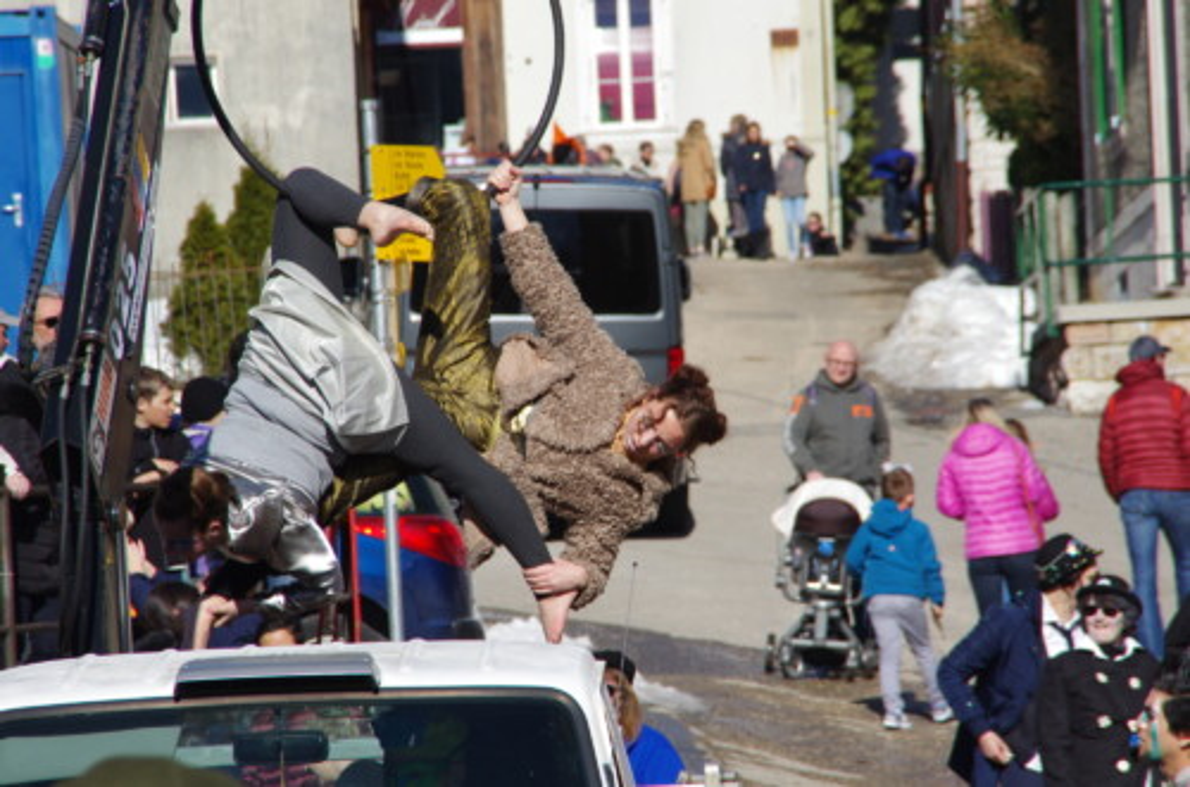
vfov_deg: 4.6
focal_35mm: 300
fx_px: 9895
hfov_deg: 6.9
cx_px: 595
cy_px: 394
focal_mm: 200
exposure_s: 1/400
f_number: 11
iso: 200
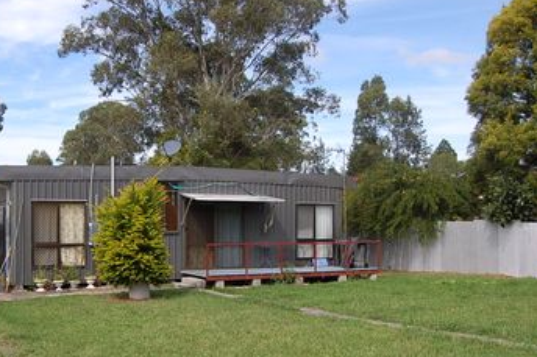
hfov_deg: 46.6
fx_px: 611
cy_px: 202
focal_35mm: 41
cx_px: 175
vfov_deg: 32.6
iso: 200
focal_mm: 20
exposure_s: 1/250
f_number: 8
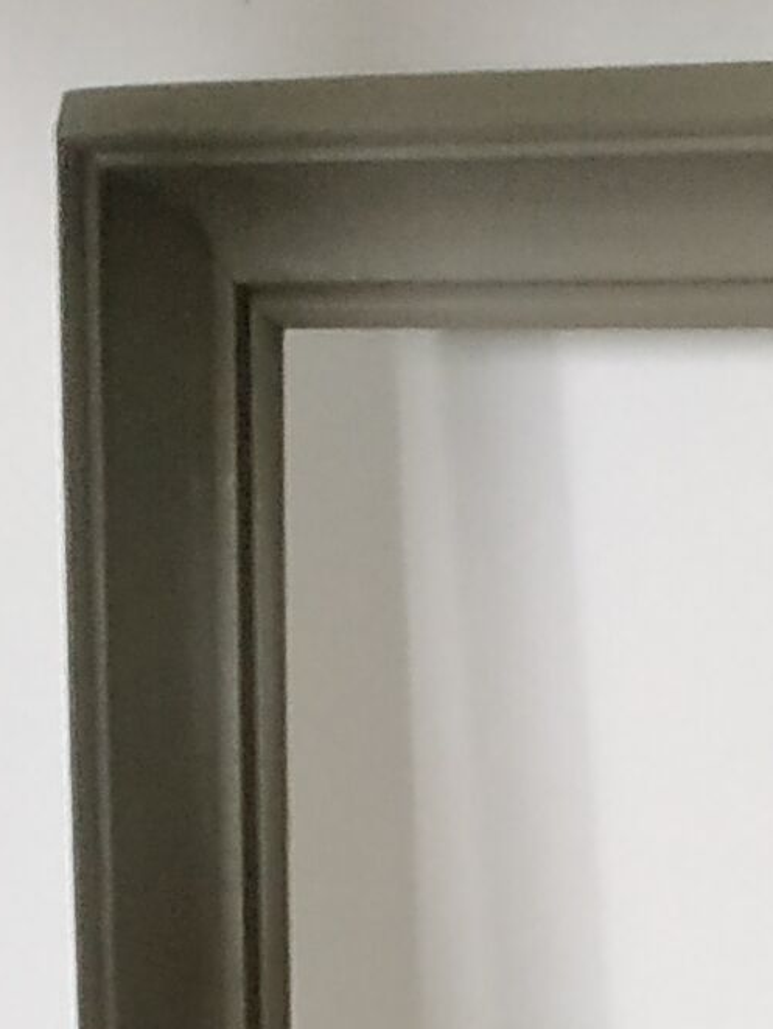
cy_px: 1986
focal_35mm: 145
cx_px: 924
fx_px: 4314
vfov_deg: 12.2
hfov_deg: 10.1
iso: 1250
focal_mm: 3.94
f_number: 1.9
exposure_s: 1/20
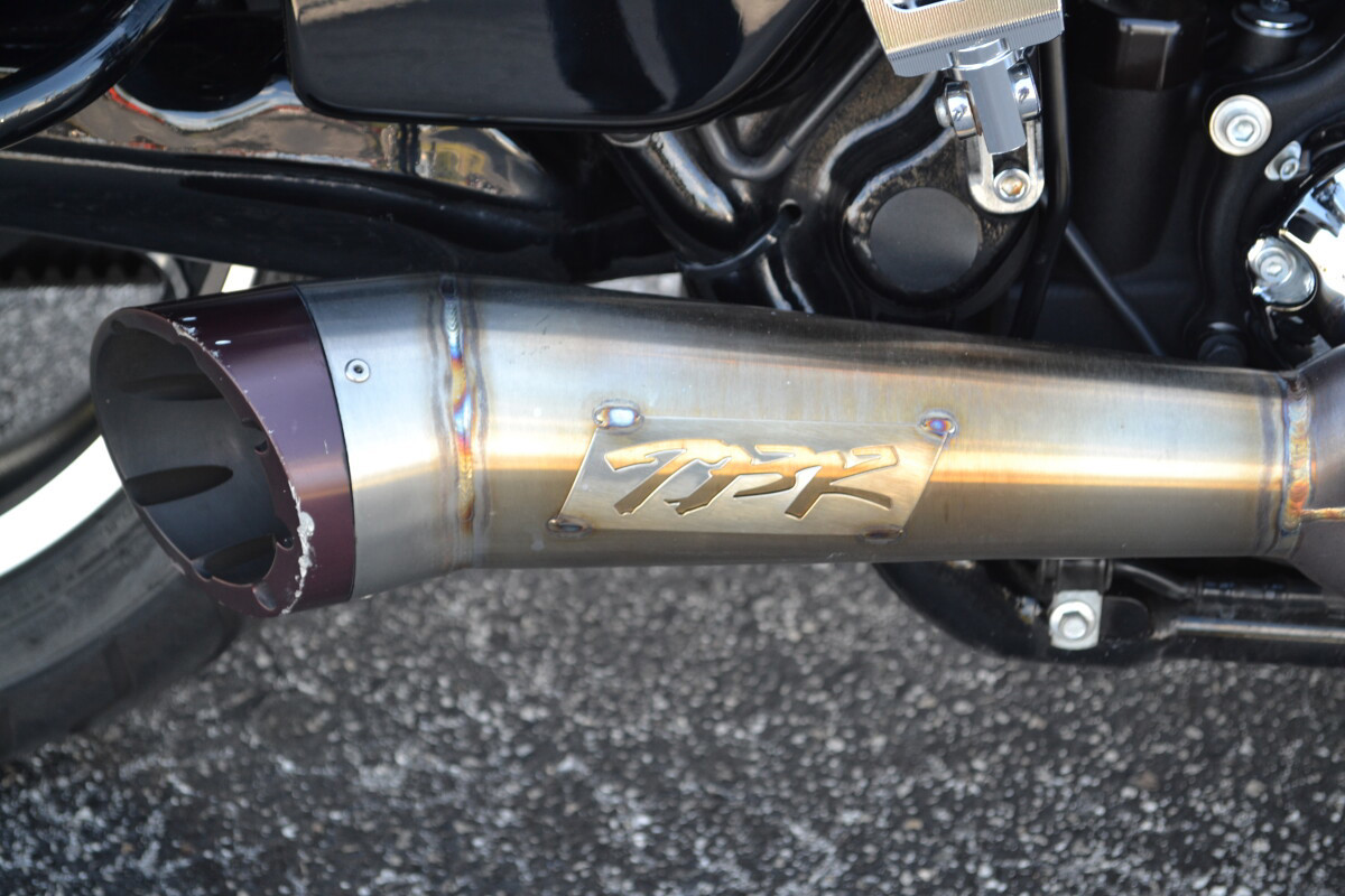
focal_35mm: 72
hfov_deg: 28.1
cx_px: 672
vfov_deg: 18.9
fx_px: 2690
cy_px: 448
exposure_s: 1/100
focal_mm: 48
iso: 400
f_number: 5.6
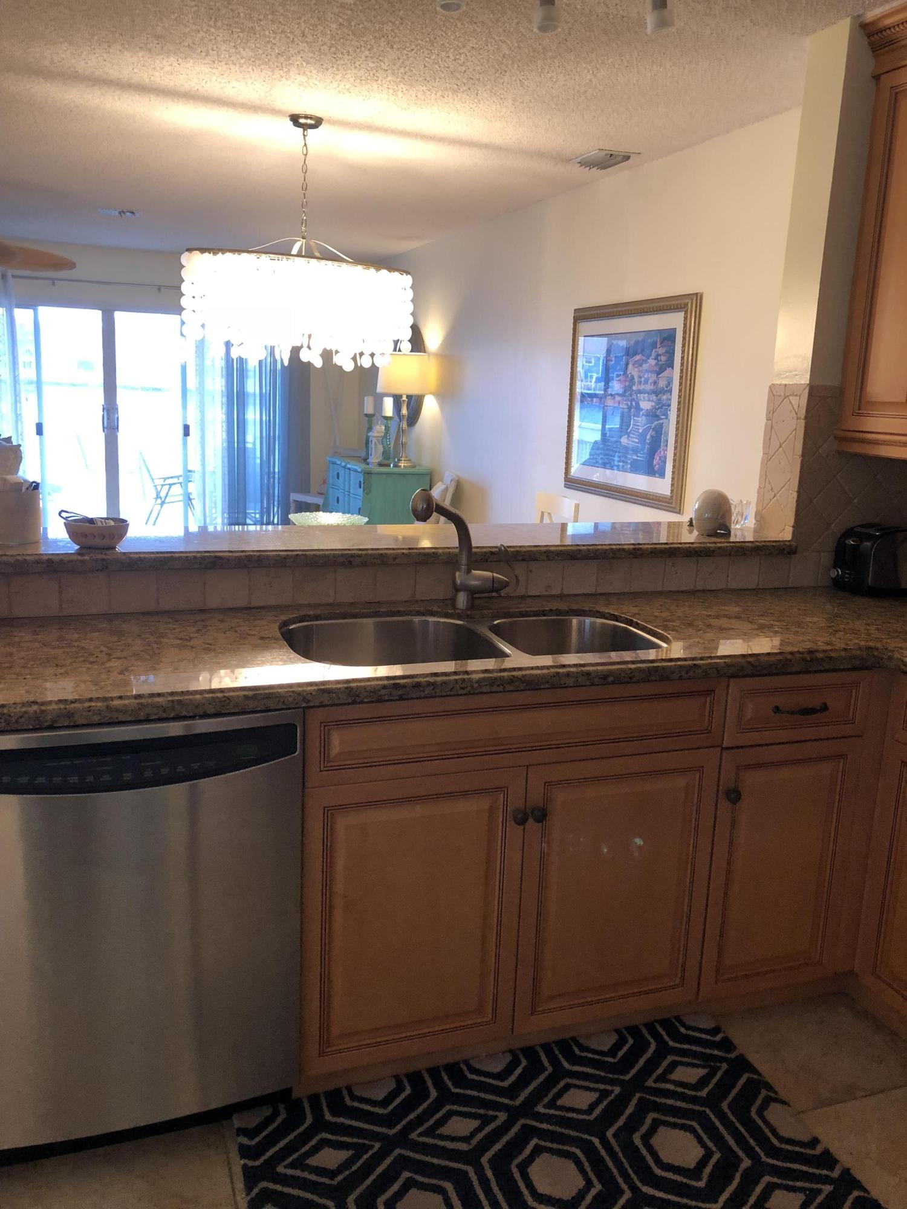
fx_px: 978
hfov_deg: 49.7
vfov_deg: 63.4
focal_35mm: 28
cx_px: 454
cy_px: 604
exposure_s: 1/30
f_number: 1.8
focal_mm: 3.99
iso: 40
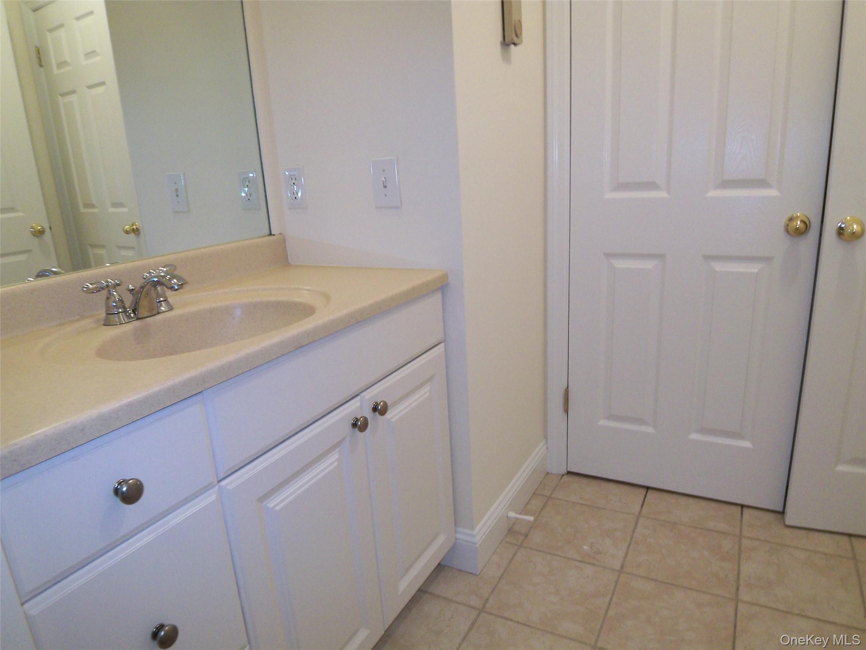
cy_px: 325
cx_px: 433
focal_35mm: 23
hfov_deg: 73.9
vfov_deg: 58.9
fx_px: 575
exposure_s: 1/25
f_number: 2.8
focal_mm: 3.8
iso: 125
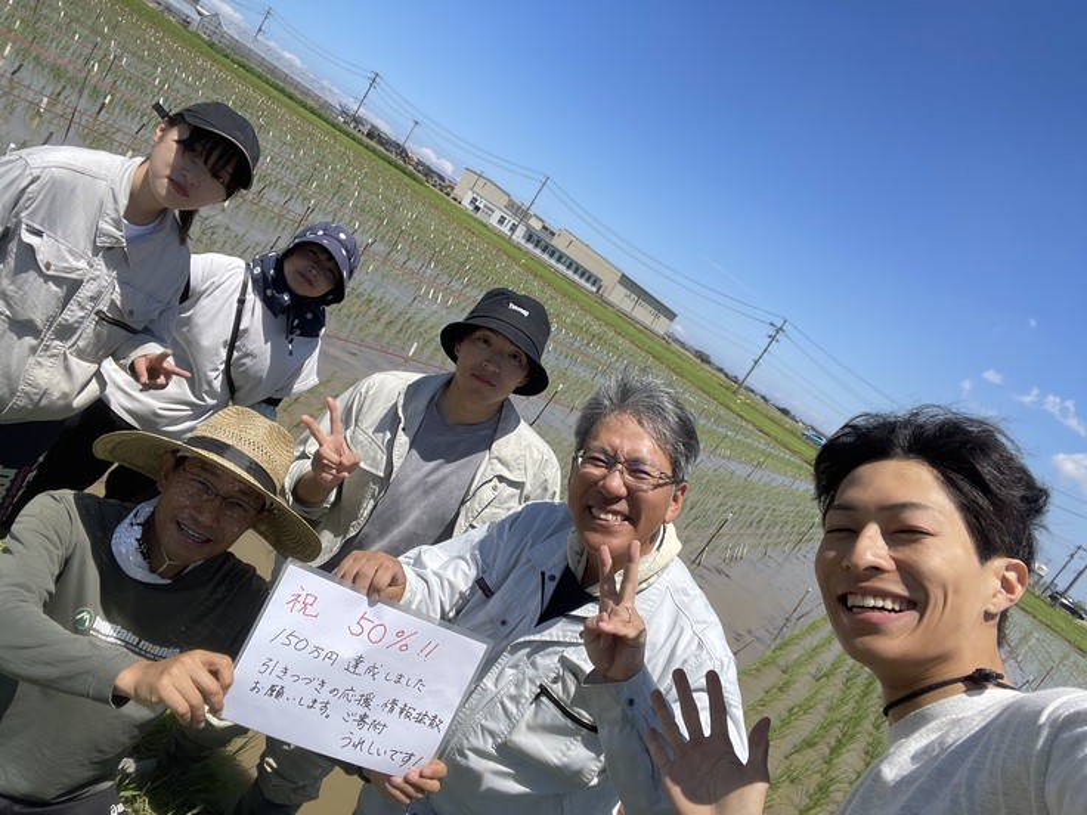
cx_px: 544
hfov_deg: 73.9
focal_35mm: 23
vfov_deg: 58.9
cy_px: 408
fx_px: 722
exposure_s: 1/1080
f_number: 2.2
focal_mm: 2.71
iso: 25
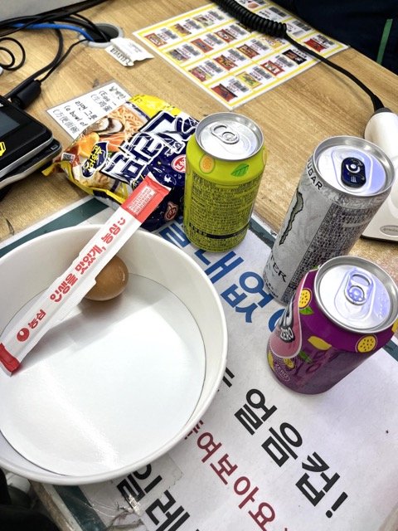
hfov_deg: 53.1
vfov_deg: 67.3
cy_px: 266
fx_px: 399
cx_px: 199
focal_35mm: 26
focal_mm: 5.1
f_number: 1.6
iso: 32
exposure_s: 1/149
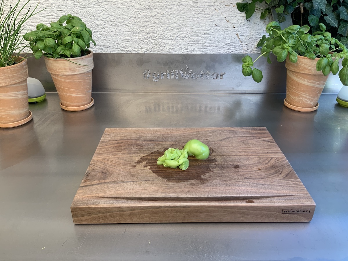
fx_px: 292
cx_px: 174
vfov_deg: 48.2
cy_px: 130
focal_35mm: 29
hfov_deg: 61.7
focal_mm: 3
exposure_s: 1/122
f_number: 1.8
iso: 25
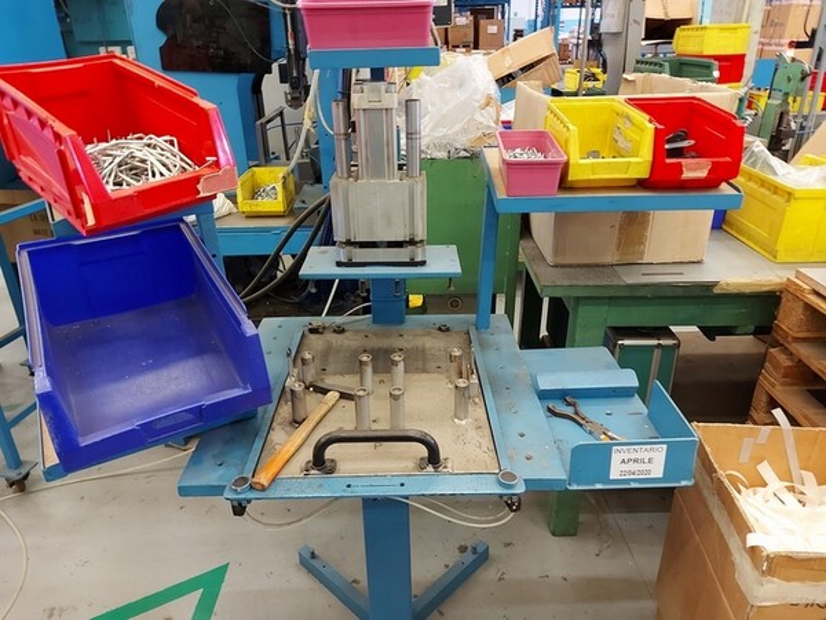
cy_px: 310
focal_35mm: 24
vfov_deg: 56.8
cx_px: 413
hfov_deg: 71.6
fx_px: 573
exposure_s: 1/24
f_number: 1.8
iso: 250
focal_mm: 5.23
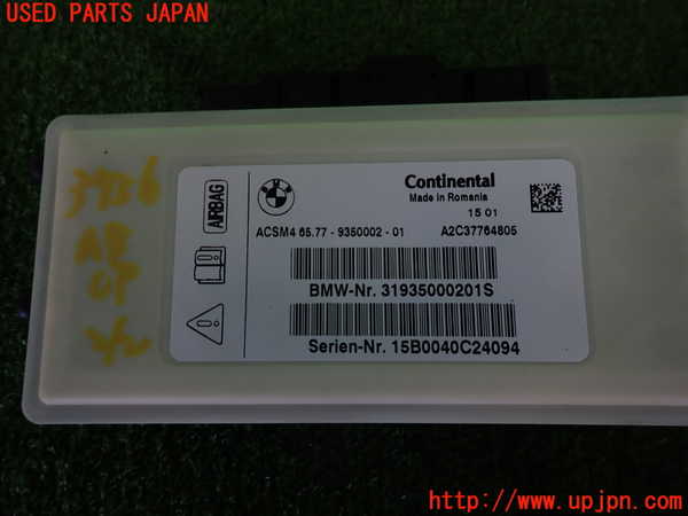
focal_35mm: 25
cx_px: 344
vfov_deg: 54.9
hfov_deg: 69.4
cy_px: 258
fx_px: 497
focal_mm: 4.5
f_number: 2
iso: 125
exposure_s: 1/60
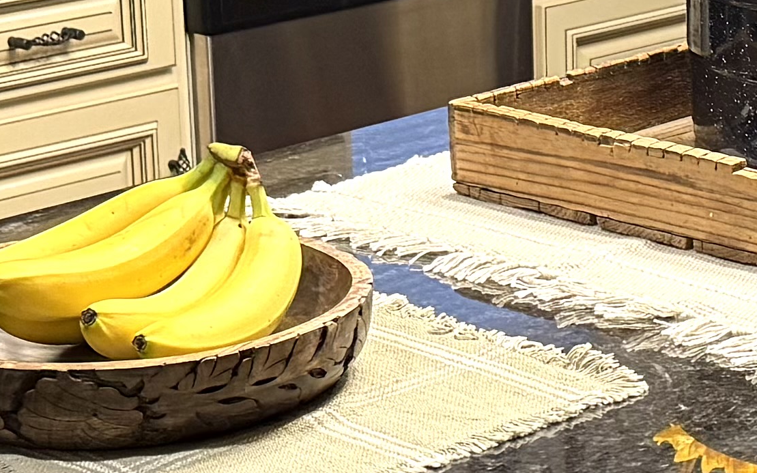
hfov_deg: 15.5
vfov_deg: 10.0
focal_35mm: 131
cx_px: 862
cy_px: 167
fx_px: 2702
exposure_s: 1/60
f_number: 1.78
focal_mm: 6.76
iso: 320
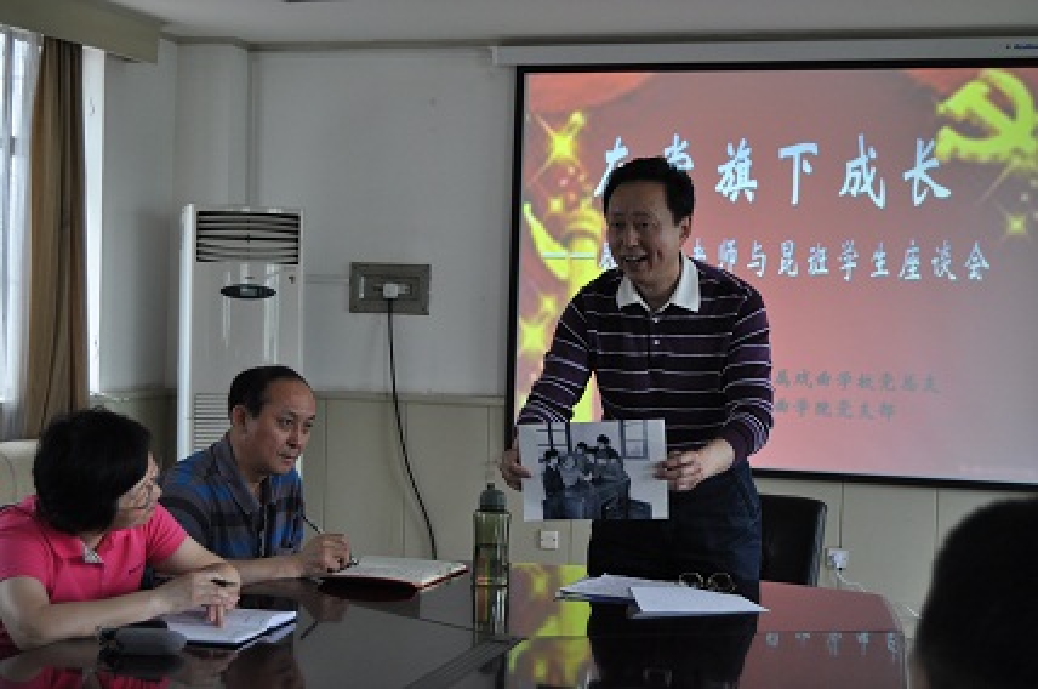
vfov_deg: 22.6
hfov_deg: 33.4
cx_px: 519
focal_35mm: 60
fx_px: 1727
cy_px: 344
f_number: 5
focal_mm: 40
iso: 450
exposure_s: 1/60
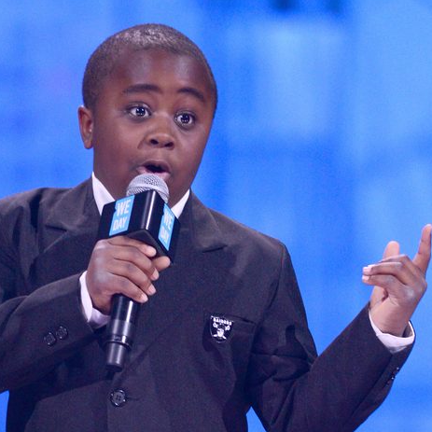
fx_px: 5436
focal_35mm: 385
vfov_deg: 4.6
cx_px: 187
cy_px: 216
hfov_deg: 4.6
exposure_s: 1/250
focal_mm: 300
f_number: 4
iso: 1600
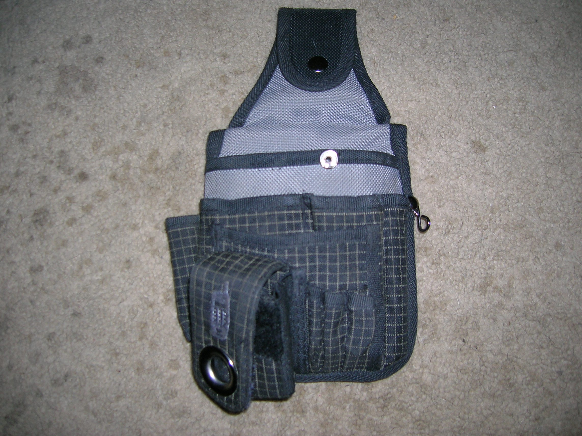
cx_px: 291
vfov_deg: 41.7
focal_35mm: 34
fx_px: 571
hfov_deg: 54.0
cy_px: 218
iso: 50
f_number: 2.9
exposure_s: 1/60.1
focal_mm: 5.7
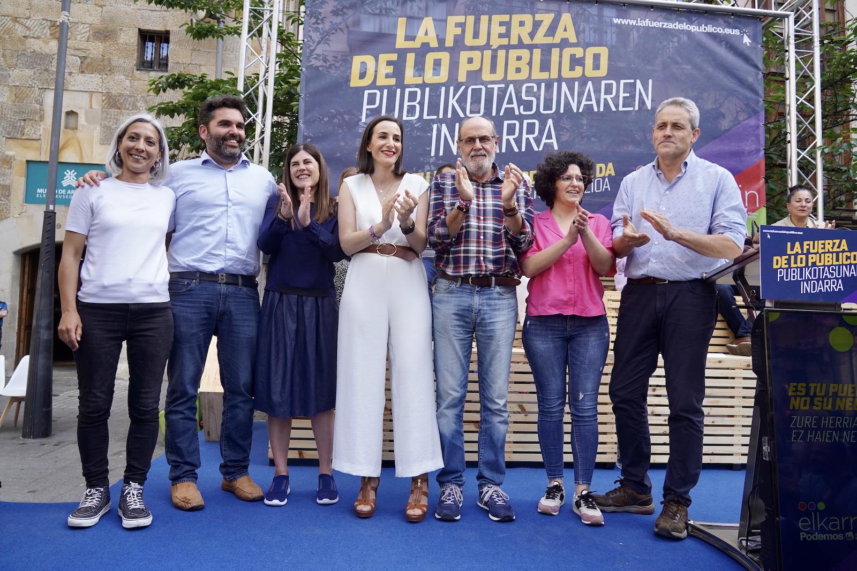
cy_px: 286
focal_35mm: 24
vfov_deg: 53.1
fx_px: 571
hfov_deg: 73.7
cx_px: 428
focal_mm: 24
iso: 800
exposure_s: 1/800
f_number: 4.5
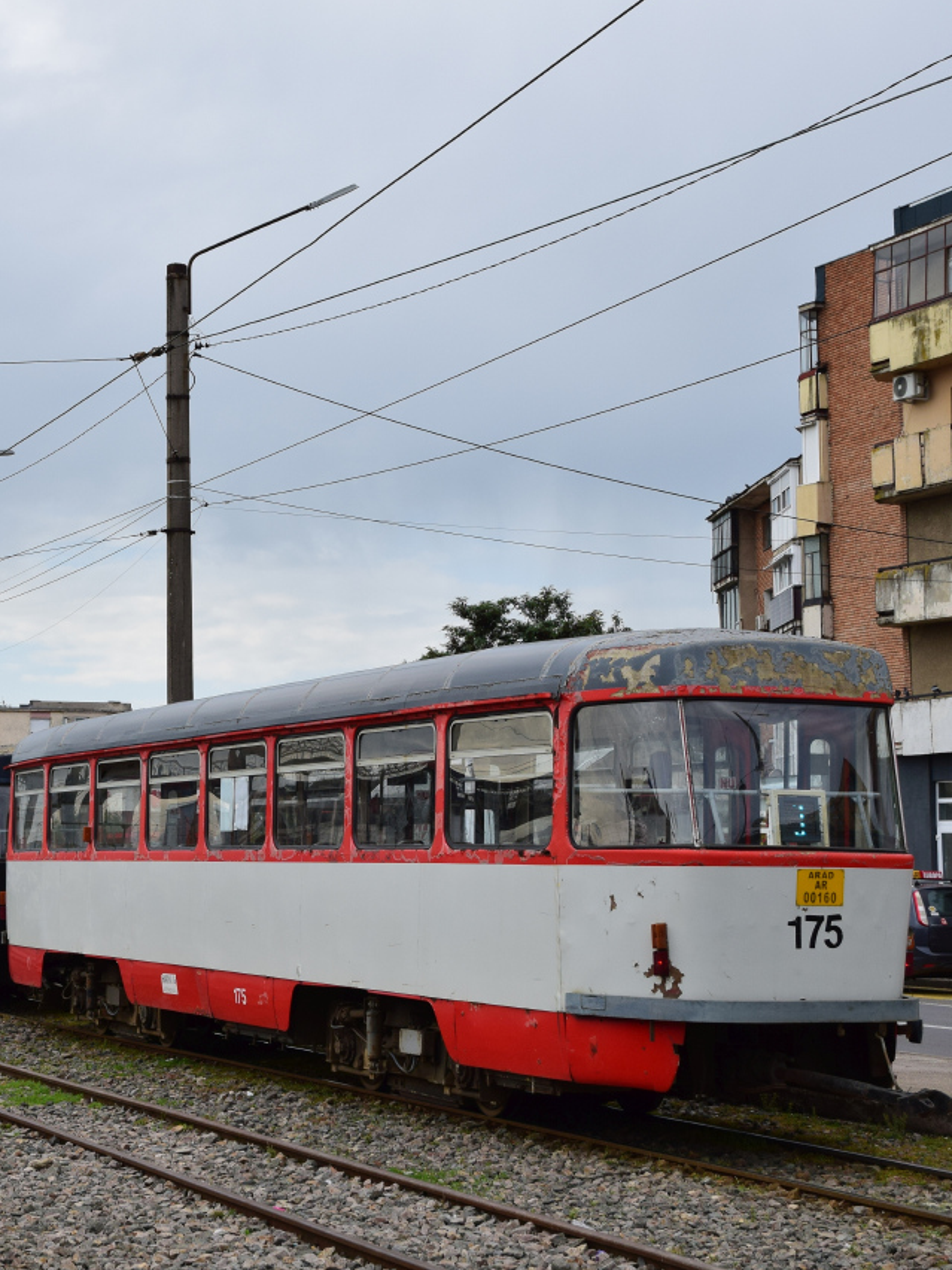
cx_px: 146
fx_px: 2420
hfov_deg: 21.9
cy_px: 640
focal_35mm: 66
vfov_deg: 29.4
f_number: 8
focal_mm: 30
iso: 250
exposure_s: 1/750
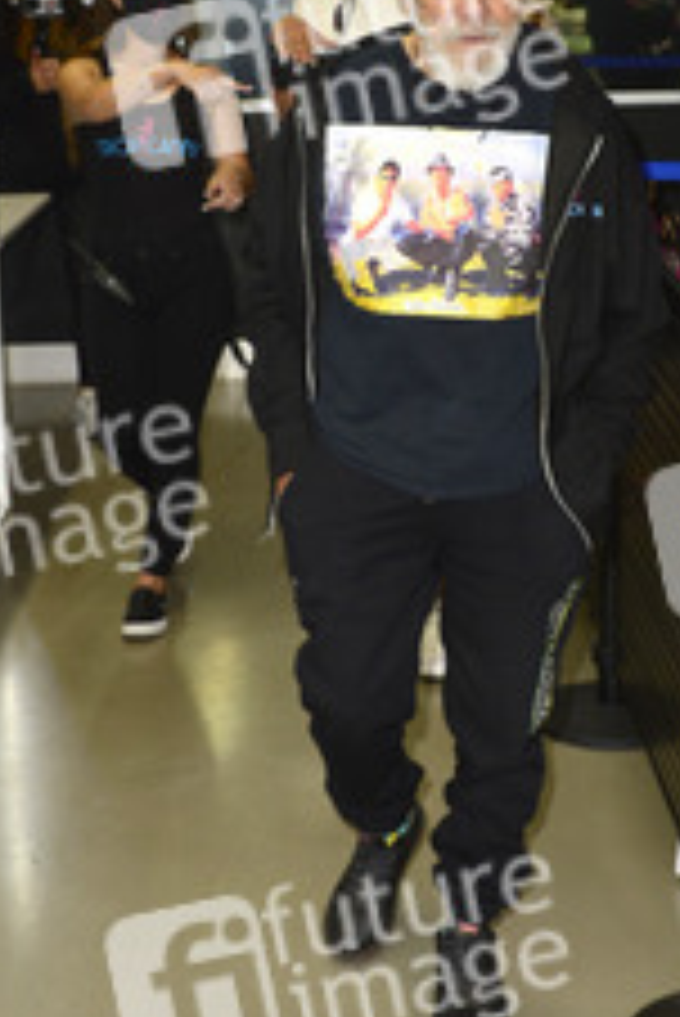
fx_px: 1754
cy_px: 288
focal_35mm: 62
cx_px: 471
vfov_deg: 31.9
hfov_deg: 21.8
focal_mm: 35
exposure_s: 1/200
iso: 800
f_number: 6.3
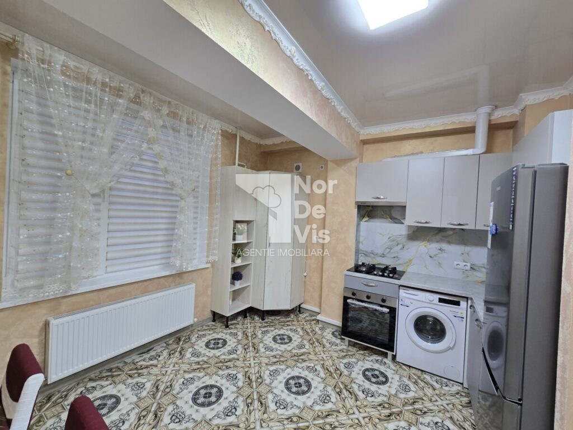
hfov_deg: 106.2
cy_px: 215
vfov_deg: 89.9
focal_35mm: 13
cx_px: 286
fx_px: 215
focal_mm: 2.2
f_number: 2.2
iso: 125
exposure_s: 1/50
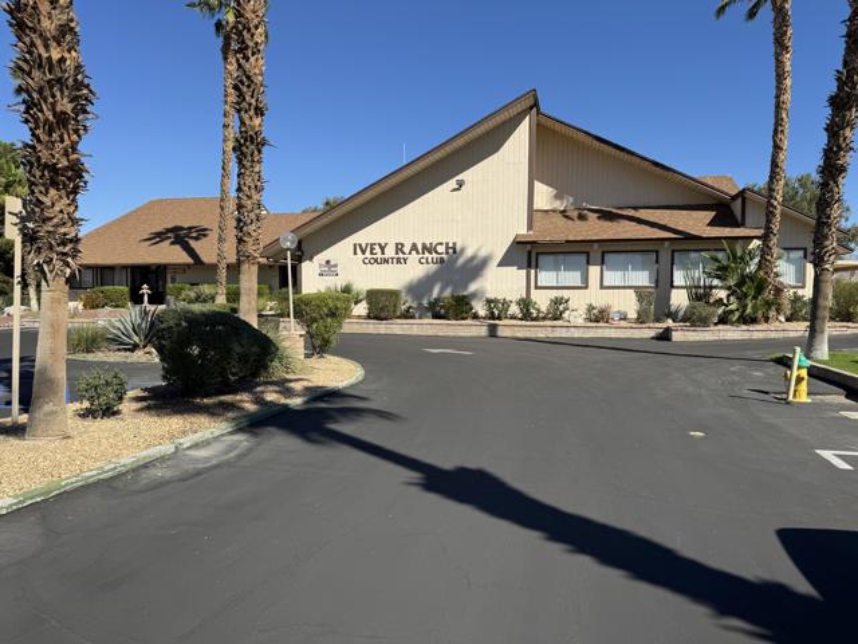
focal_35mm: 24
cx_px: 429
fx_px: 595
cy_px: 322
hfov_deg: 71.6
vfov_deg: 56.8
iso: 80
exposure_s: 1/5348
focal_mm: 6.76
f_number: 1.78
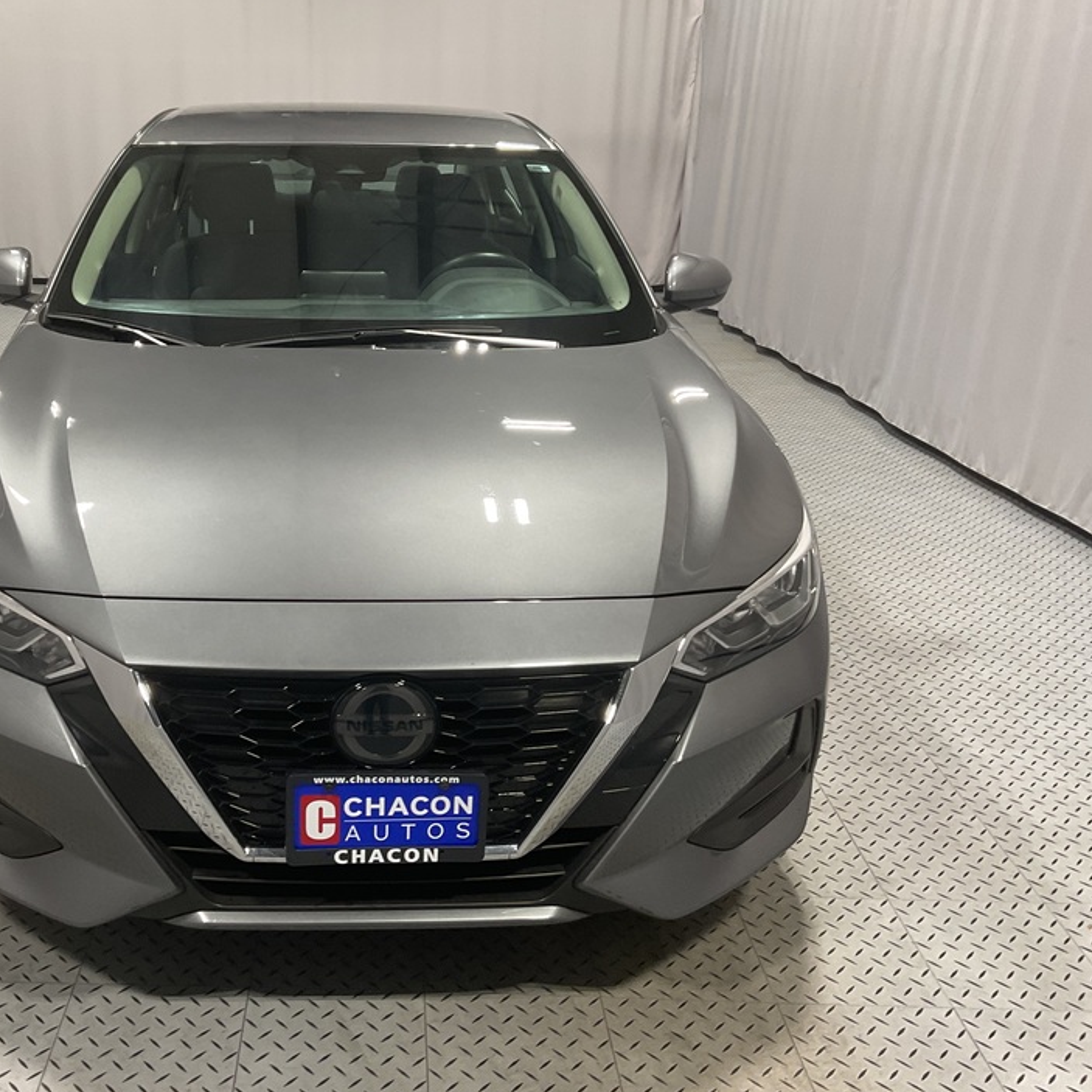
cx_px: 360
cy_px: 541
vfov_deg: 47.2
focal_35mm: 35
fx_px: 1249
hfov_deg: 46.4
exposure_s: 1/60
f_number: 1.8
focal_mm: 3
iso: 64
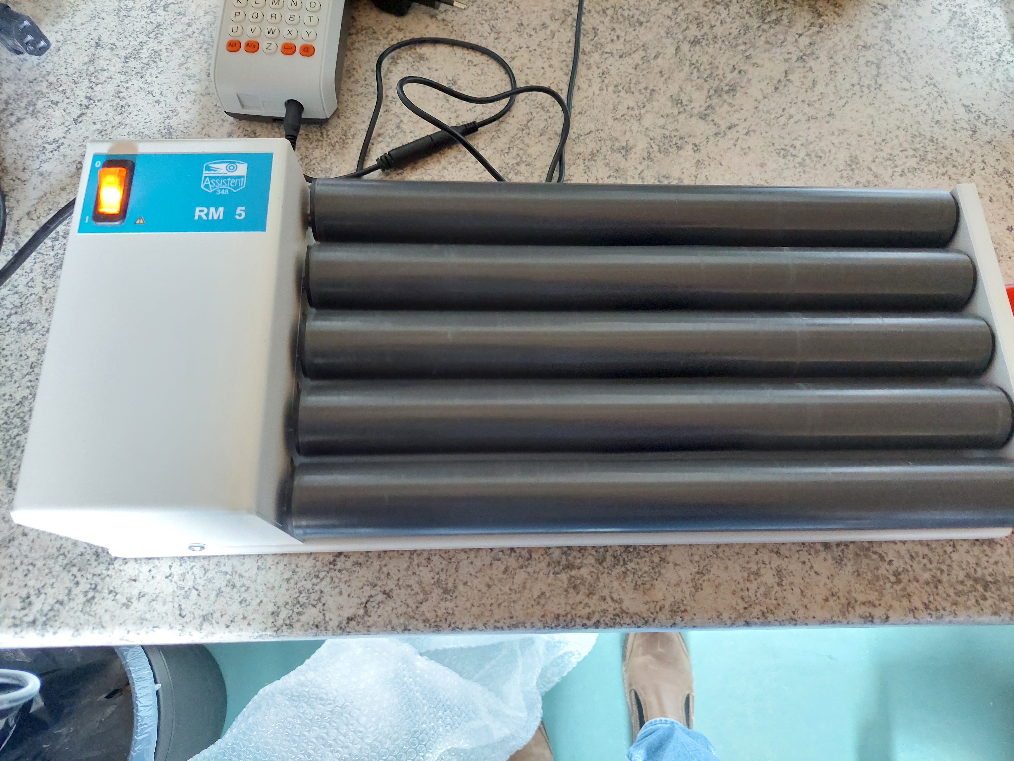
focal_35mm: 24
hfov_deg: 71.6
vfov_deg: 56.8
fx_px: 703
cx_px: 507
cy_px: 380
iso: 1000
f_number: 1.8
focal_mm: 5.23
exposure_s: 1/25
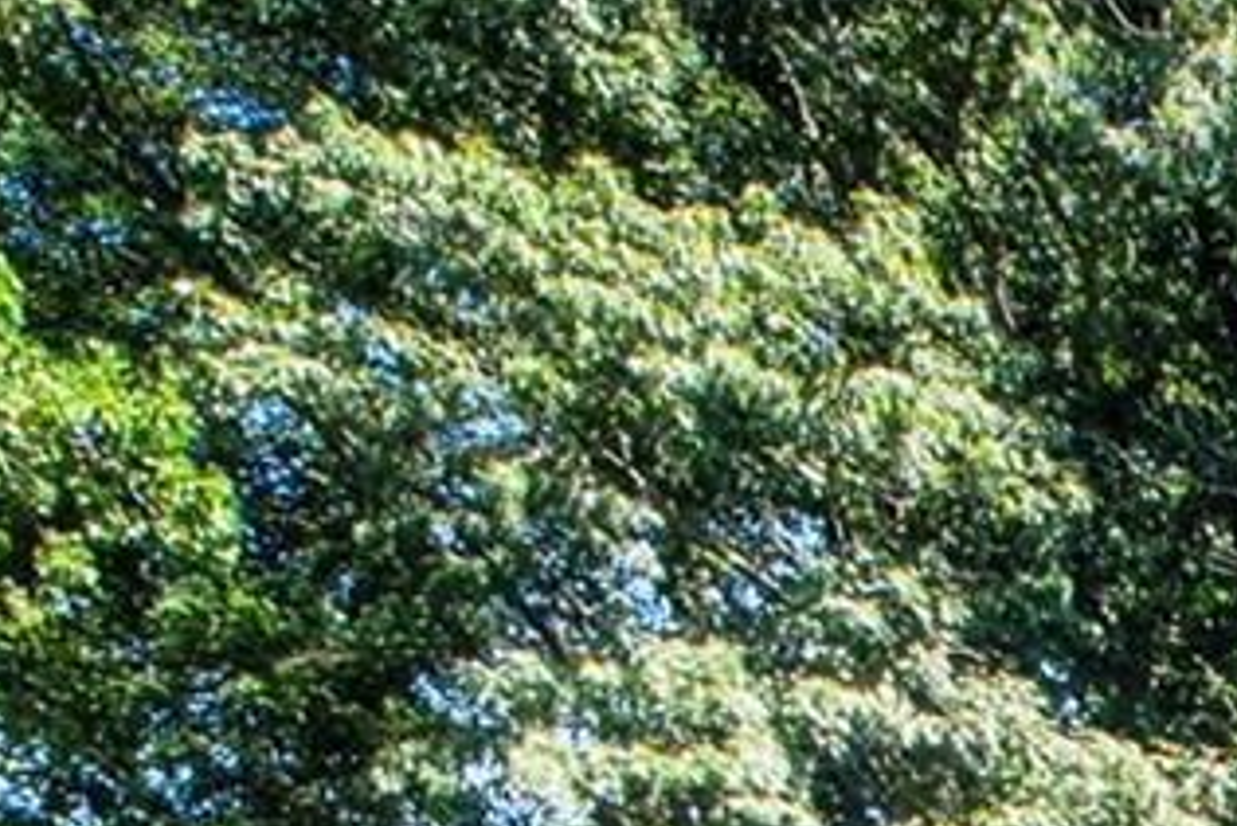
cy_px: 2539
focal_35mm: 136
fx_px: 4675
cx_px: 3421
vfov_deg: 8.4
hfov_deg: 11.2
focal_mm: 14
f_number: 8
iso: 100
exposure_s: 1/200
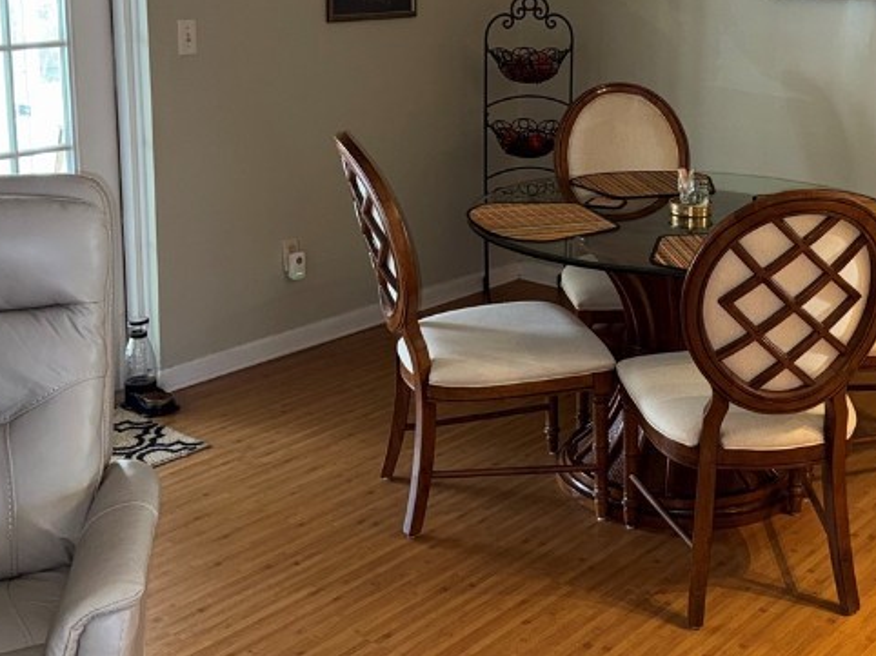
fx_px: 1290
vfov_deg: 28.0
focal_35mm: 51
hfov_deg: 37.1
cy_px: 134
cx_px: 583
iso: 125
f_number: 1.78
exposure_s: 1/15
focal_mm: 6.76
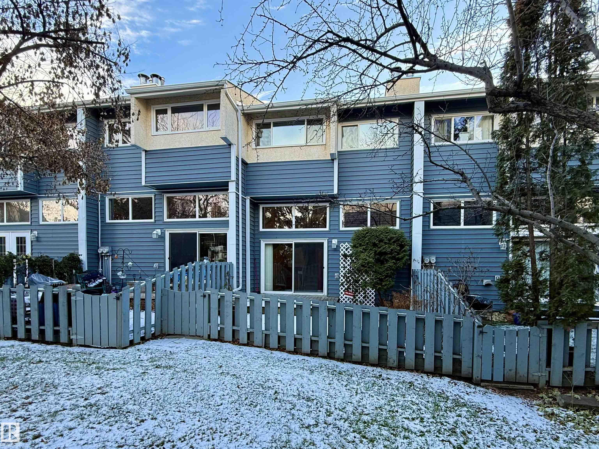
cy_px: 224
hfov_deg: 102.1
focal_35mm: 14
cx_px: 300
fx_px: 242
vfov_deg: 85.7
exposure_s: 1/99
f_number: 2.2
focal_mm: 2.22
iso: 64
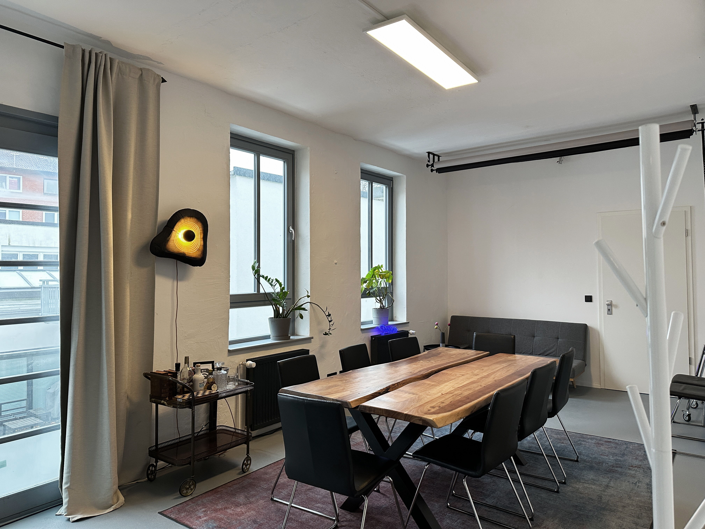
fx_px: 489
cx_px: 352
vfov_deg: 56.8
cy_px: 264
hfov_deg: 71.6
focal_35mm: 24
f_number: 1.78
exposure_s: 1/121
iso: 200
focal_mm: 6.86
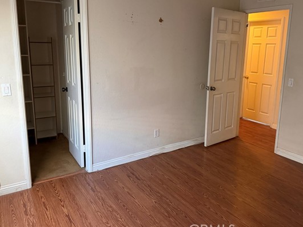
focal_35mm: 29
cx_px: 173
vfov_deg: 48.1
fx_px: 254
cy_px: 101
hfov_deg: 61.4
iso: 800
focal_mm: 6.76
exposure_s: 1/60
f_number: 1.78
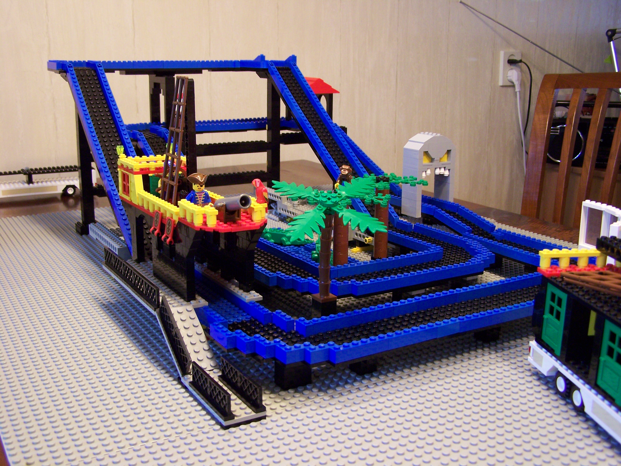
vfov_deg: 37.7
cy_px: 233
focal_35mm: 38
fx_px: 682
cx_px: 310
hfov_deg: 49.0
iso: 160
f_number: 2.8
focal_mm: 6.3
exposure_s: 1/8
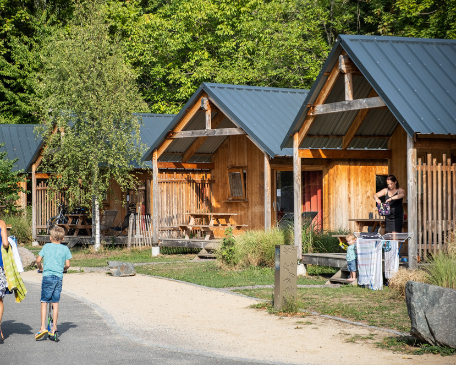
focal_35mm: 94
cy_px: 182
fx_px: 1268
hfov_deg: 20.4
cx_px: 191
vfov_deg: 16.4
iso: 160
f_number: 5
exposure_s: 1/500
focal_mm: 55
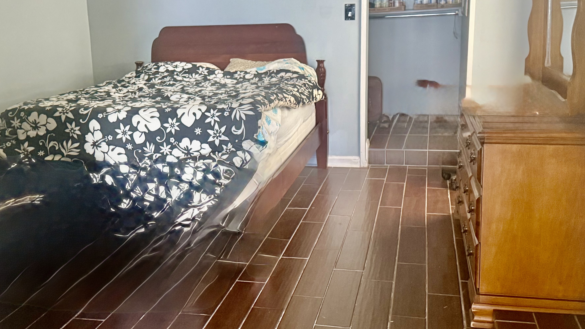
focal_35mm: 42
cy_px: 140
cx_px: 270
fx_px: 651
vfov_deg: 28.3
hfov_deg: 48.3
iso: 800
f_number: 1.78
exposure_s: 1/60
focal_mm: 6.76
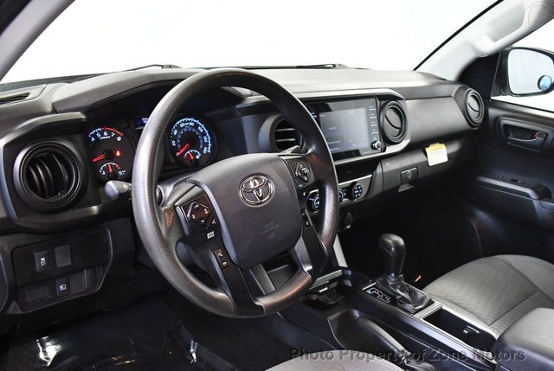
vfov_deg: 37.0
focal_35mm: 36
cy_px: 186
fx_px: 555
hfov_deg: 53.1
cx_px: 277
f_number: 3.5
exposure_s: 1/80
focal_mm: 18
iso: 3200
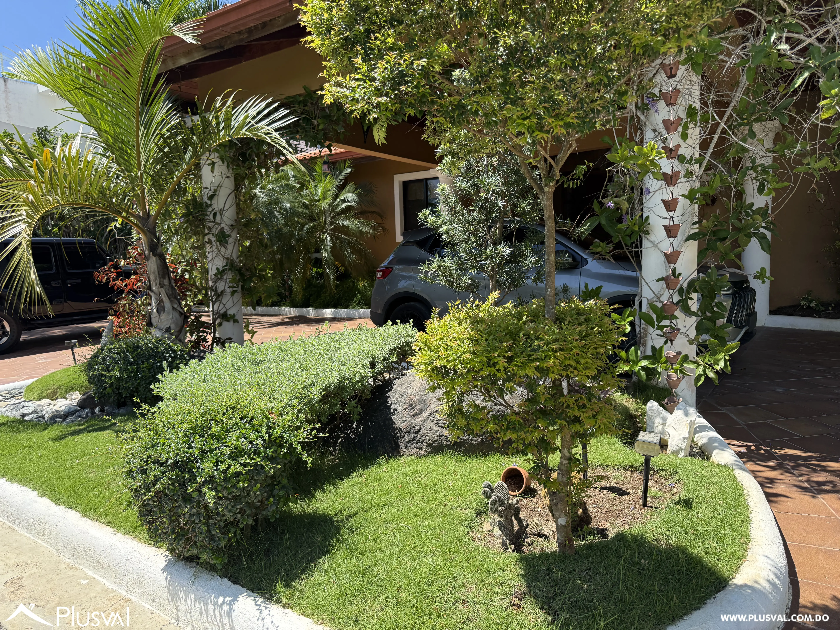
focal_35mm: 24
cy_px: 315
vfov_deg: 56.8
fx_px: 582
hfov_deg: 71.6
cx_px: 420
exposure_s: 1/1949
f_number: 1.78
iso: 100
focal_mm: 6.76
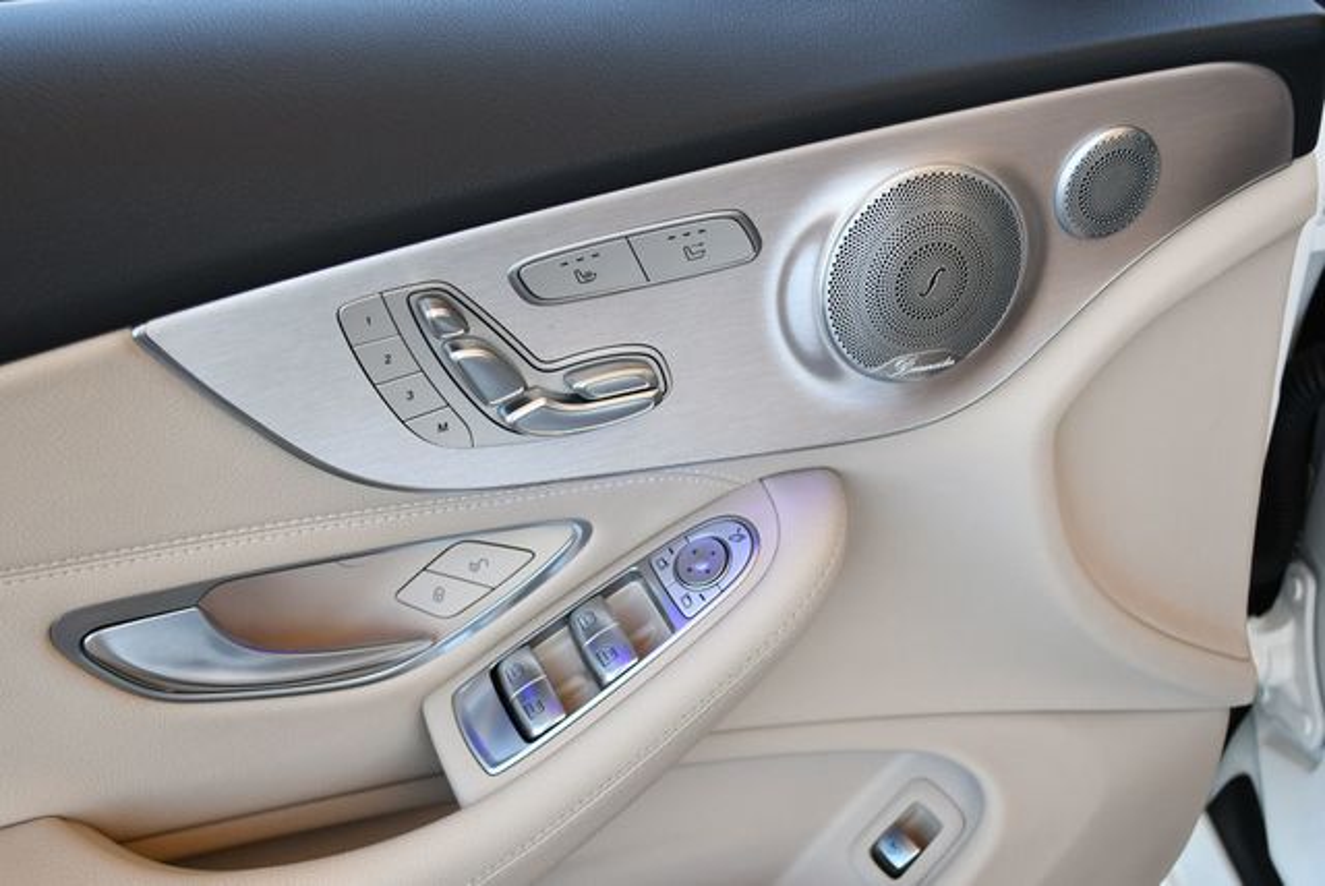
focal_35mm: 48
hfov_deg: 41.1
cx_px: 662
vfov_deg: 28.1
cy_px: 443
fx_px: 1768
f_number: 4.2
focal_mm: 24
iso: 400
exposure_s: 1/250
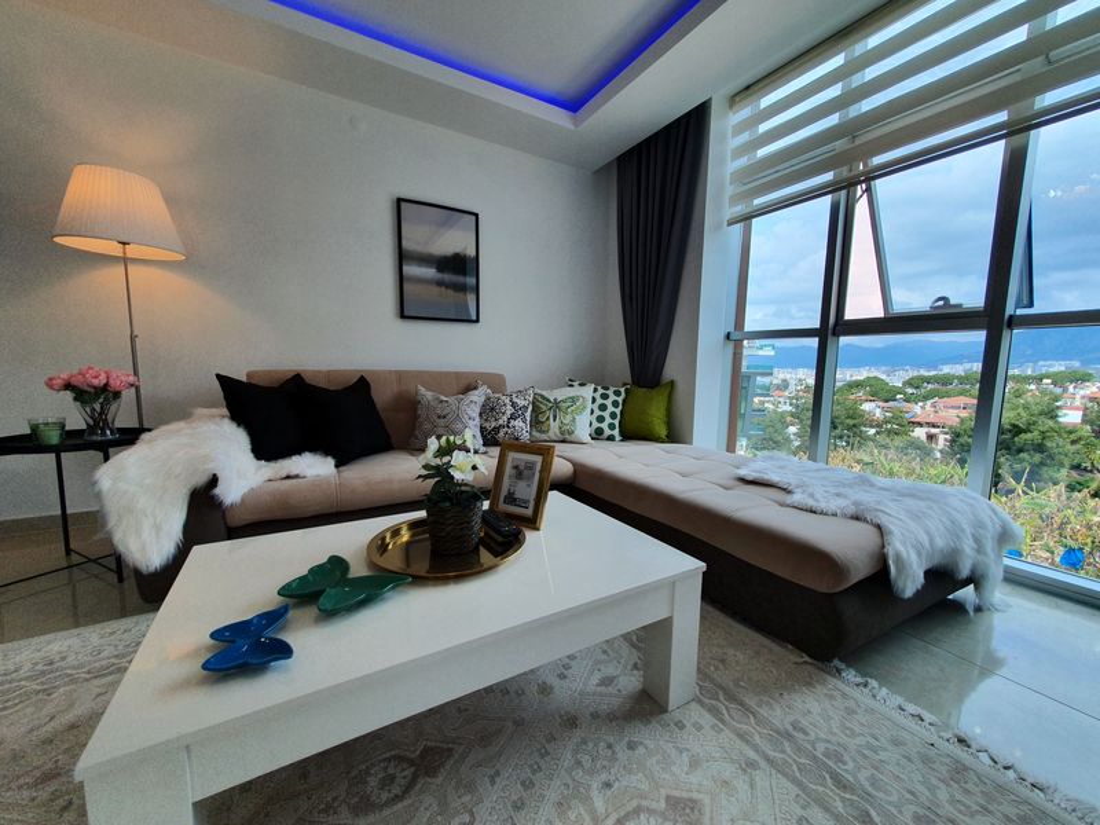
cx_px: 550
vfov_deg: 89.9
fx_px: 413
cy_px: 412
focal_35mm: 13
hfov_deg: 106.2
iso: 50
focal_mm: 1.8
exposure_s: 1/280
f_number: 2.2
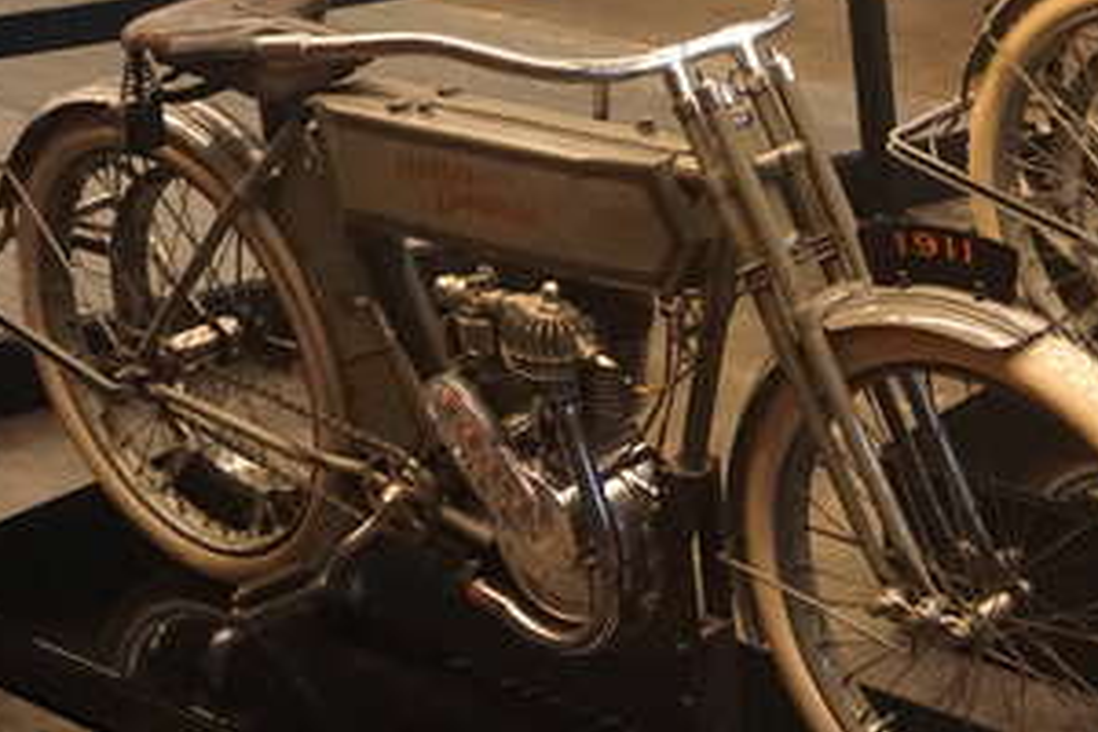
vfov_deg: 17.0
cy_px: 188
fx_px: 2440
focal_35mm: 80
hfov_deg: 23.2
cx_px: 1321
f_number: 4
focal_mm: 20
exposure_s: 1/80
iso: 3200
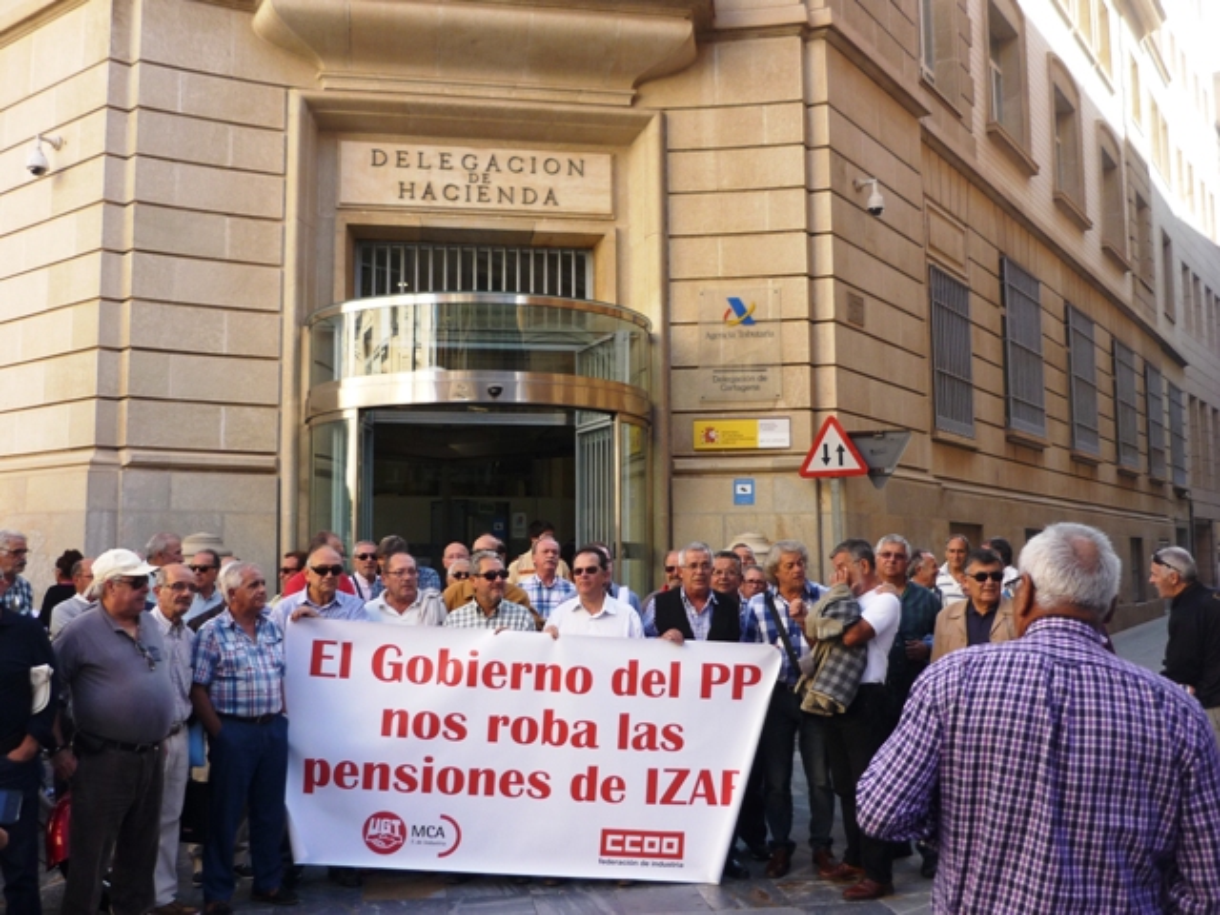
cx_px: 610
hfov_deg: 55.4
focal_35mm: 33
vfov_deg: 42.9
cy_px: 458
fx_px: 1163
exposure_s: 1/200
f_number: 2.8
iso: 100
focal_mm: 5.5
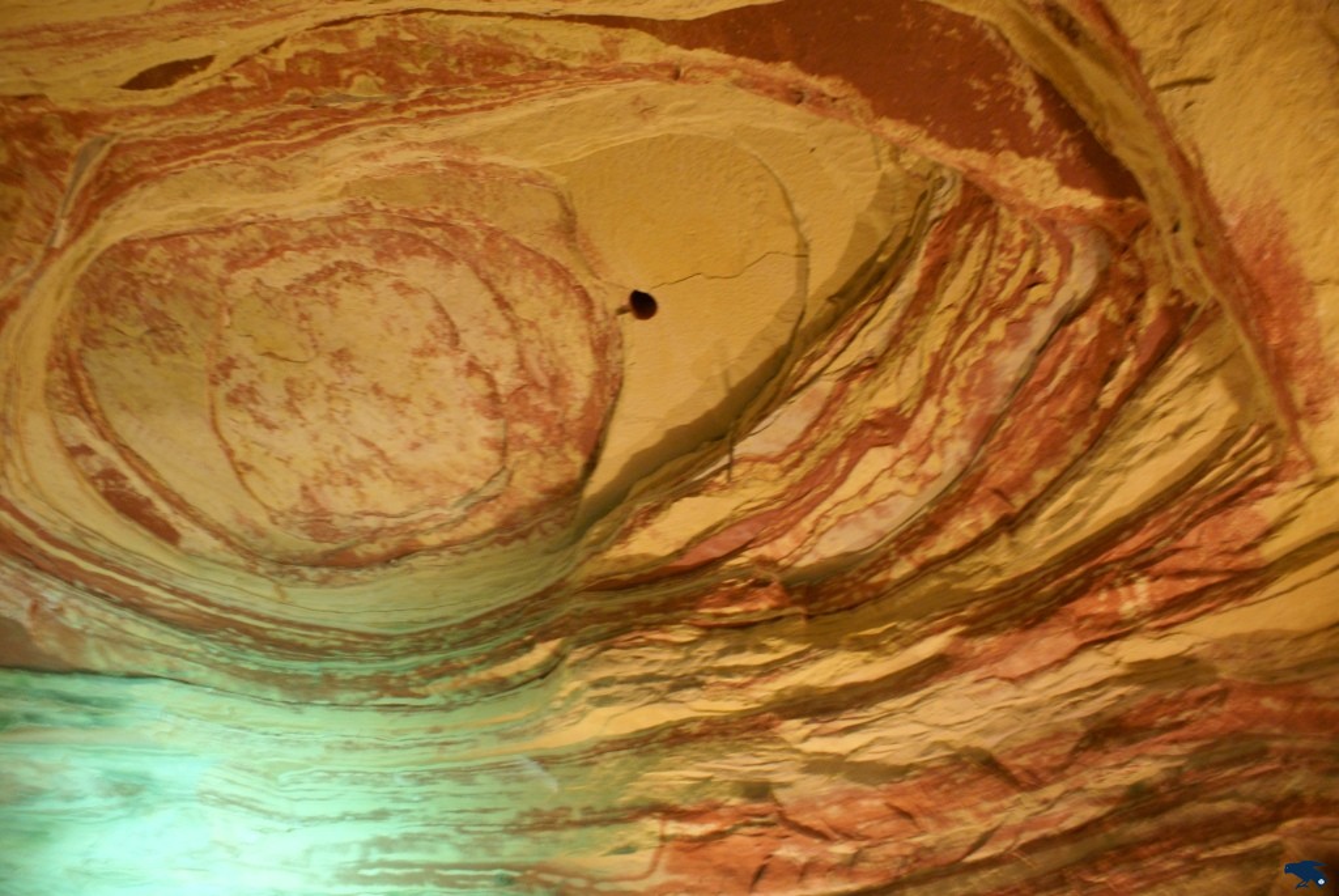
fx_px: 1005
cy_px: 448
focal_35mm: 27
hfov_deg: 67.3
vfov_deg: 48.0
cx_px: 670
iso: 400
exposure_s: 1
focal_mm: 18
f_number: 3.5
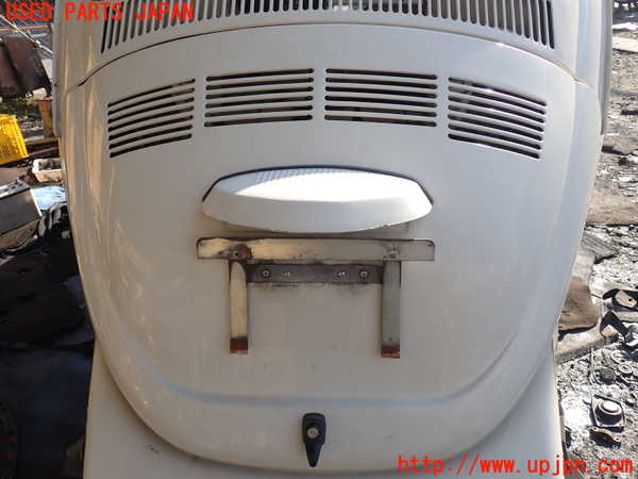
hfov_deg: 60.0
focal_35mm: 30
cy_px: 240
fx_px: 553
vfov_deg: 46.8
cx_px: 319
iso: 100
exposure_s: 1/500
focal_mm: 5.4
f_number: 3.2
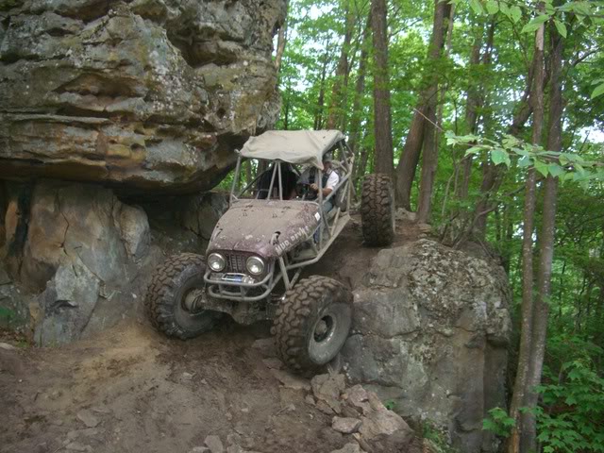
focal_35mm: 38
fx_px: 663
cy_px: 226
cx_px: 302
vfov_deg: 37.7
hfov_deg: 49.0
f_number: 2.8
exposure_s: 1/60
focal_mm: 7.9
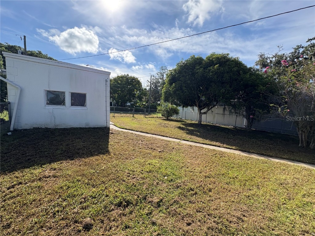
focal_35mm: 14
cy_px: 118
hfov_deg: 102.1
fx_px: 127
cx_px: 158
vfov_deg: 85.7
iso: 64
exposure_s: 1/1449
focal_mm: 2.22
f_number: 2.2
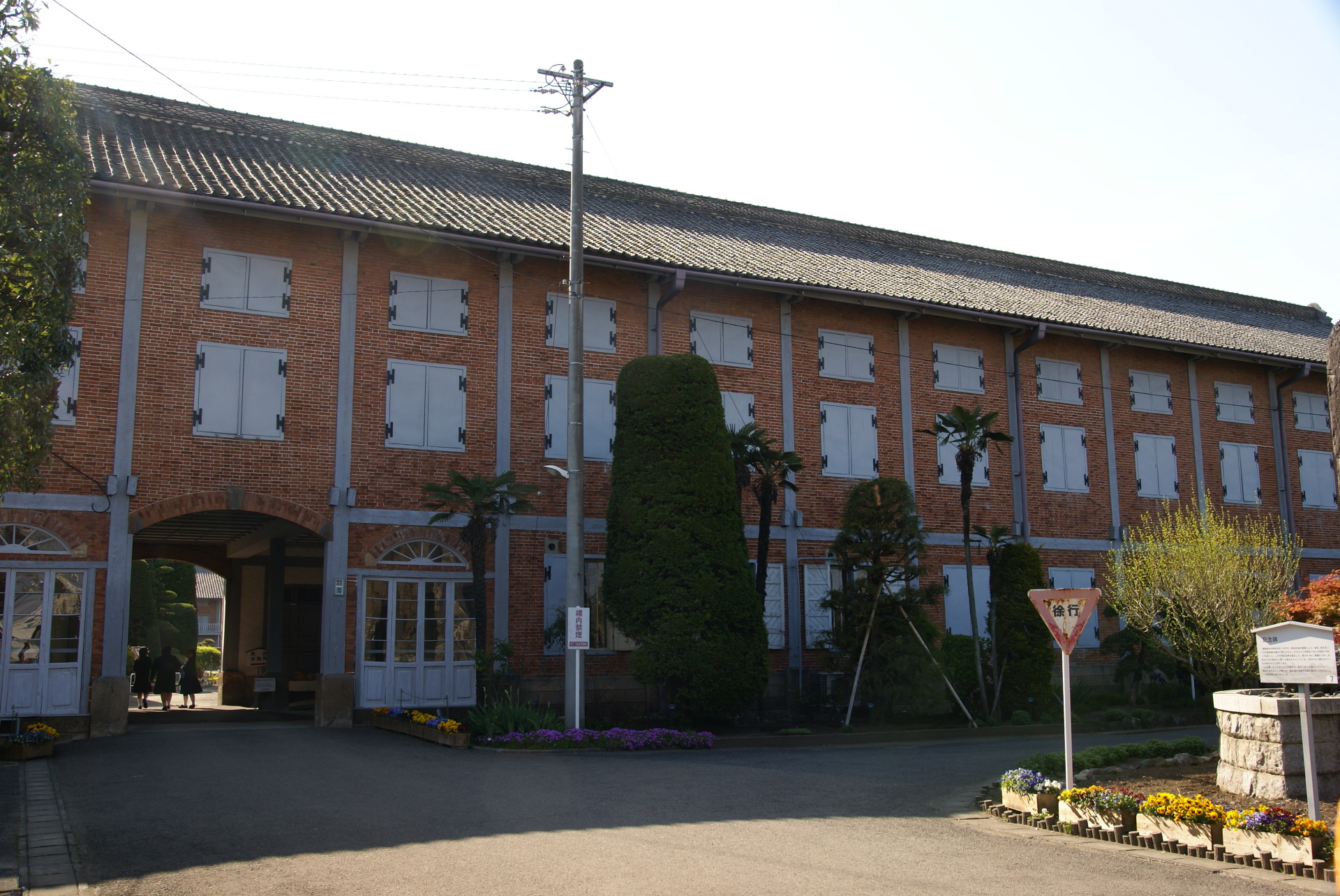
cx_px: 670
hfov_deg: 57.2
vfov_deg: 40.1
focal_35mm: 33
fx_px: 1230
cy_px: 448
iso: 100
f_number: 8
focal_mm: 22
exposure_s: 1/50
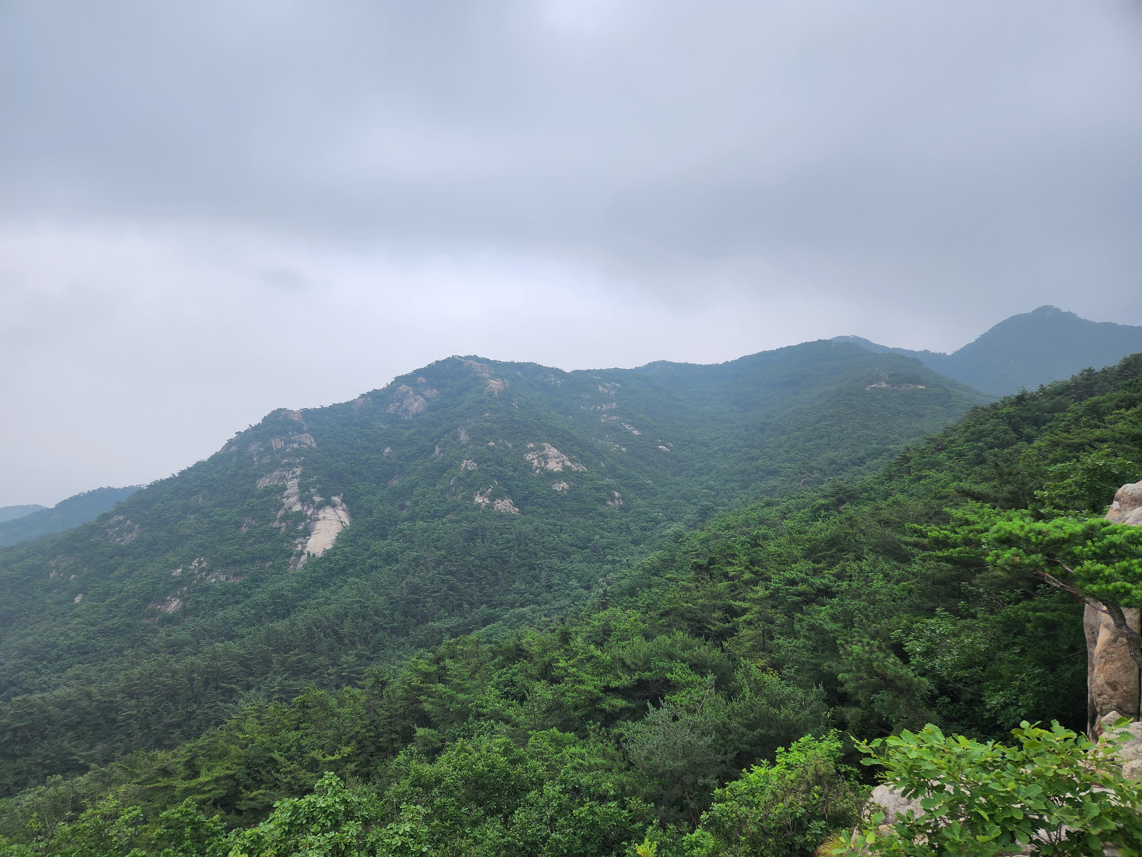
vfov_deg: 58.9
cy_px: 428
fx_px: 759
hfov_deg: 73.9
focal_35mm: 23
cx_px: 571
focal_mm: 5.4
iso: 20
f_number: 1.8
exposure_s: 1/1484
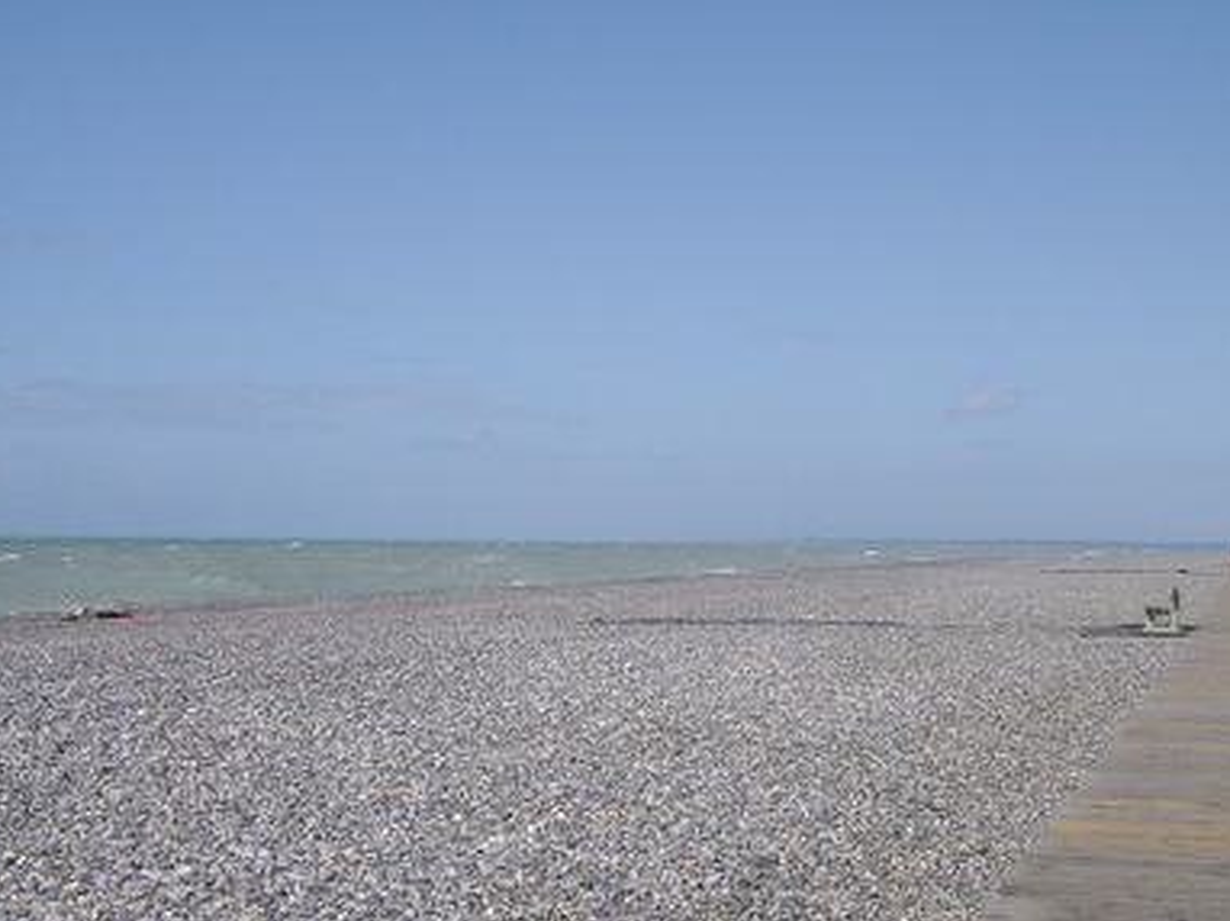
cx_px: 563
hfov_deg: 34.9
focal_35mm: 55
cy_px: 618
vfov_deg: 26.4
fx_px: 1953
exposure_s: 1/648
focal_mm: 5.95
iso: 50
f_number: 5.8
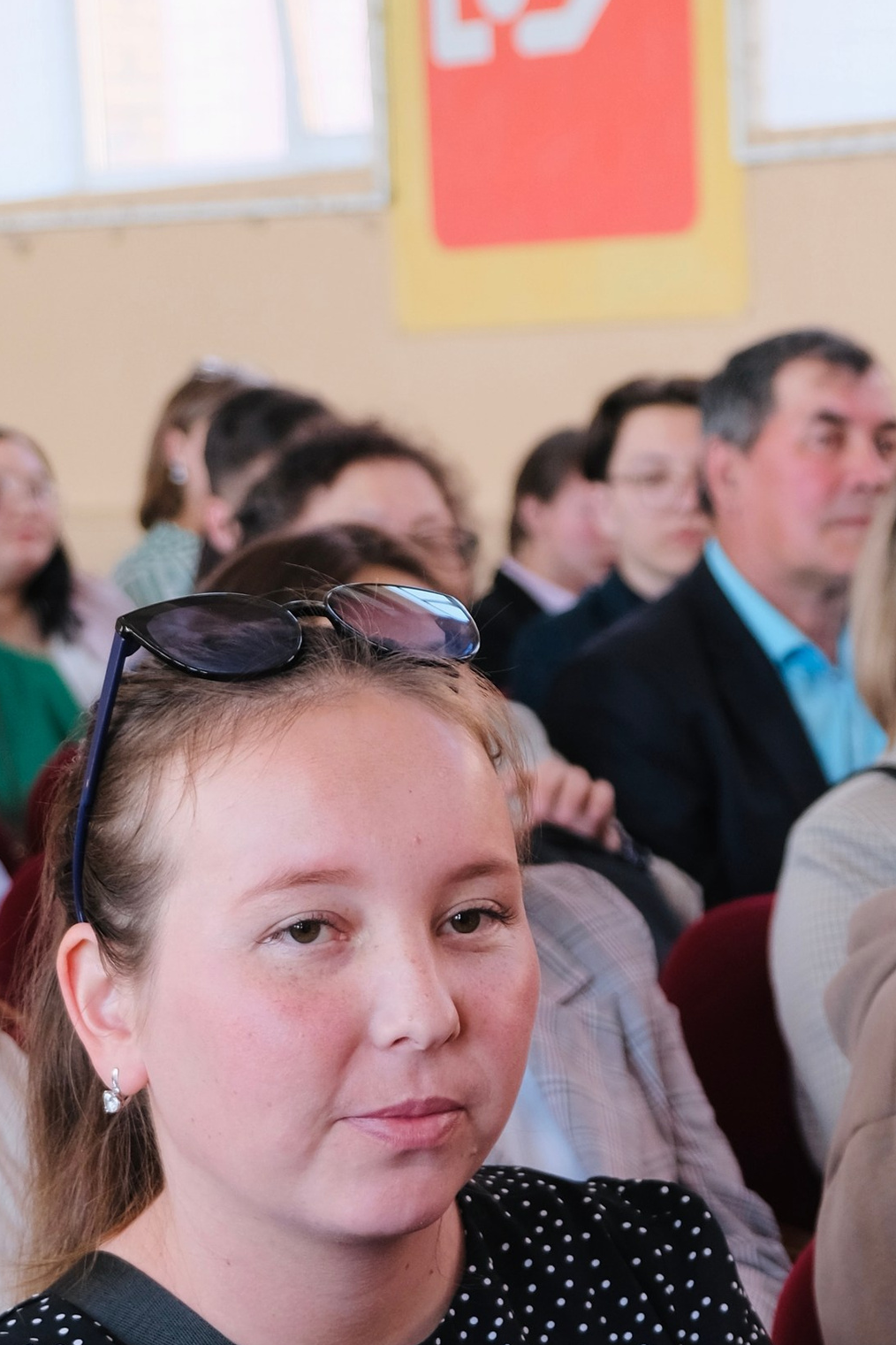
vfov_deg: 20.0
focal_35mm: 101
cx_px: 704
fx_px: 3770
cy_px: 1057
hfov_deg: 13.5
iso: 320
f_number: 3.2
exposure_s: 1/105
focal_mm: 26.5
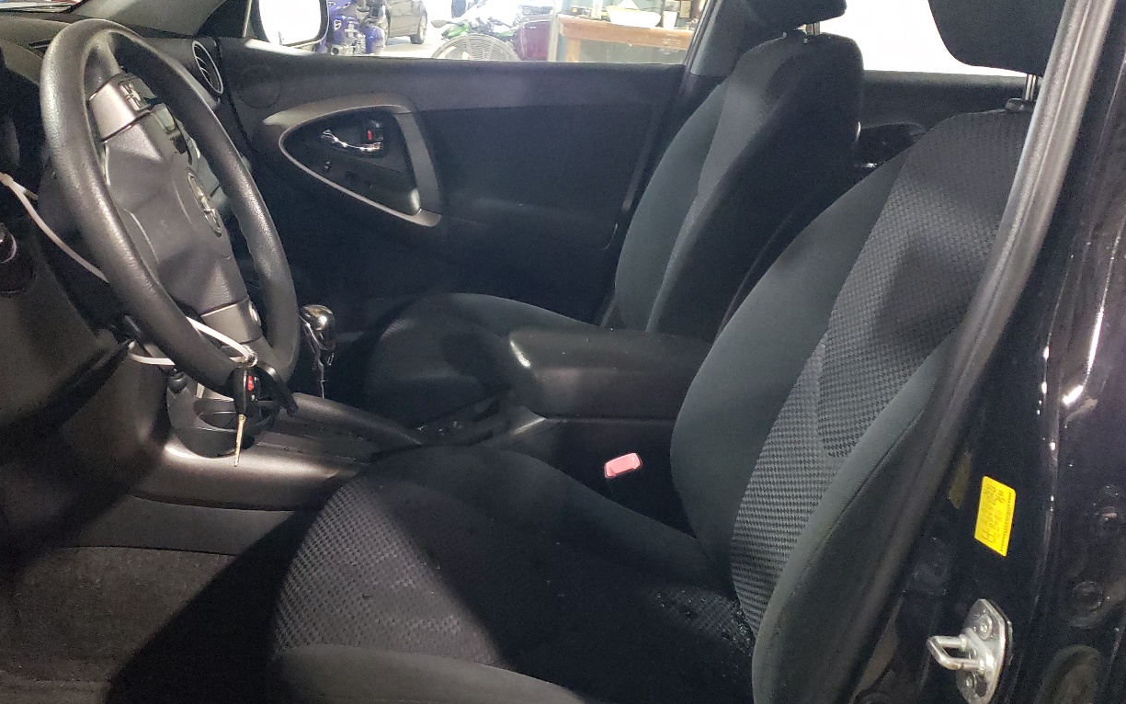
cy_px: 369
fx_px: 1105
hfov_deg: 54.0
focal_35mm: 36
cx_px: 567
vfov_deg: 35.3
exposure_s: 1/24
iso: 680
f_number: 1.5
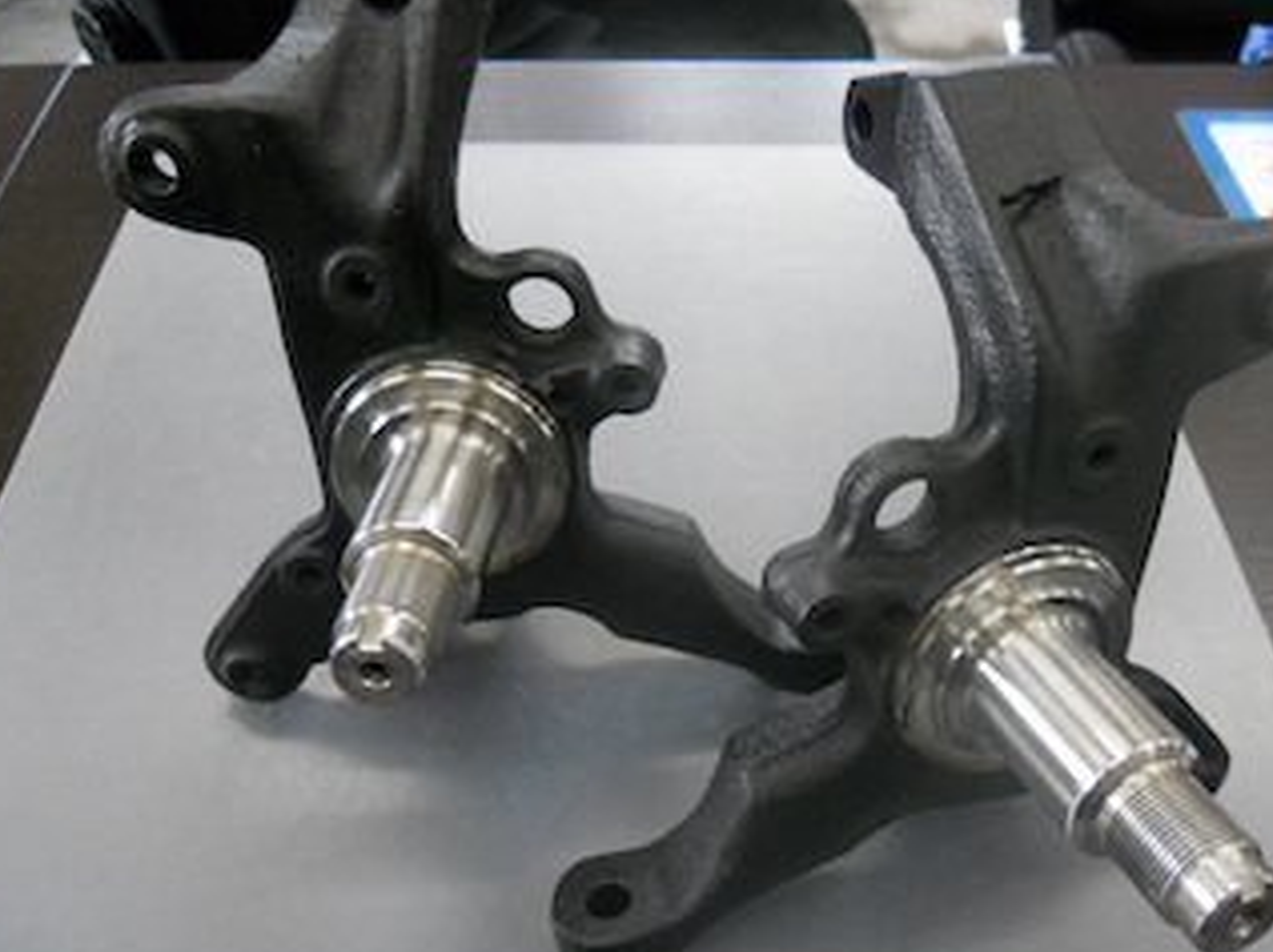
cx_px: 721
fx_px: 1212
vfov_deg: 42.9
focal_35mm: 33
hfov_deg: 55.2
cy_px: 502
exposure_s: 1/30
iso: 400
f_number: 3.2
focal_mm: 4.9
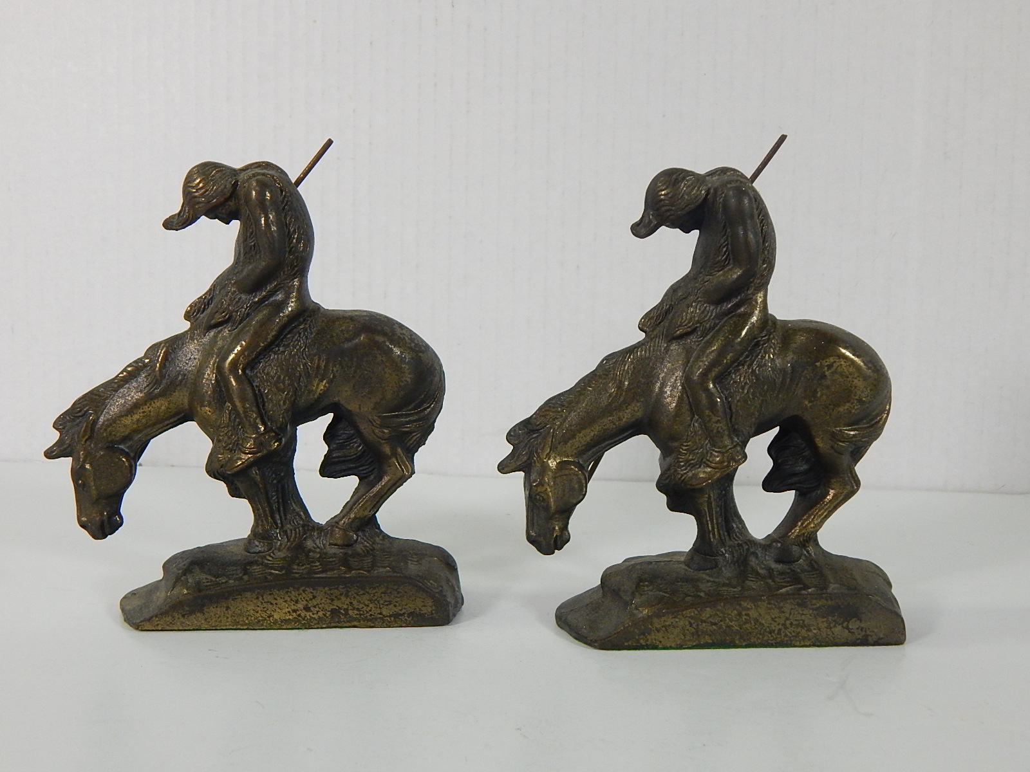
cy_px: 386
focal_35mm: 38
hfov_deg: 49.0
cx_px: 515
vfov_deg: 37.7
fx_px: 1131
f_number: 3.4
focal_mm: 6.8
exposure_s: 1/125
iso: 400
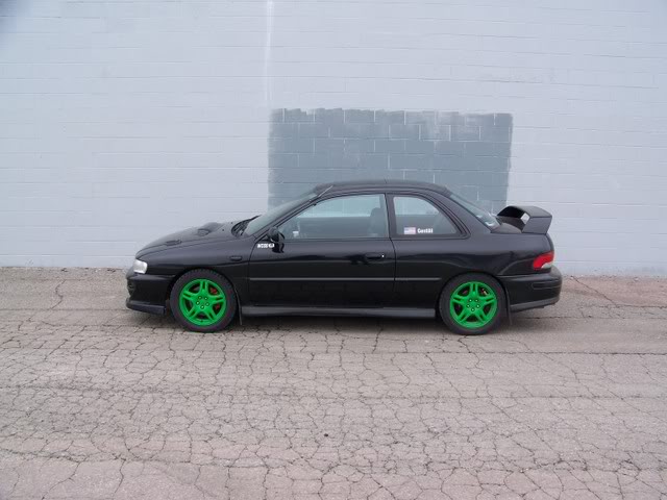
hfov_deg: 51.4
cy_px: 250
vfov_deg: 39.7
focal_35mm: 36
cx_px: 334
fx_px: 694
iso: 64
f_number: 5
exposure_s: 1/40
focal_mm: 5.85
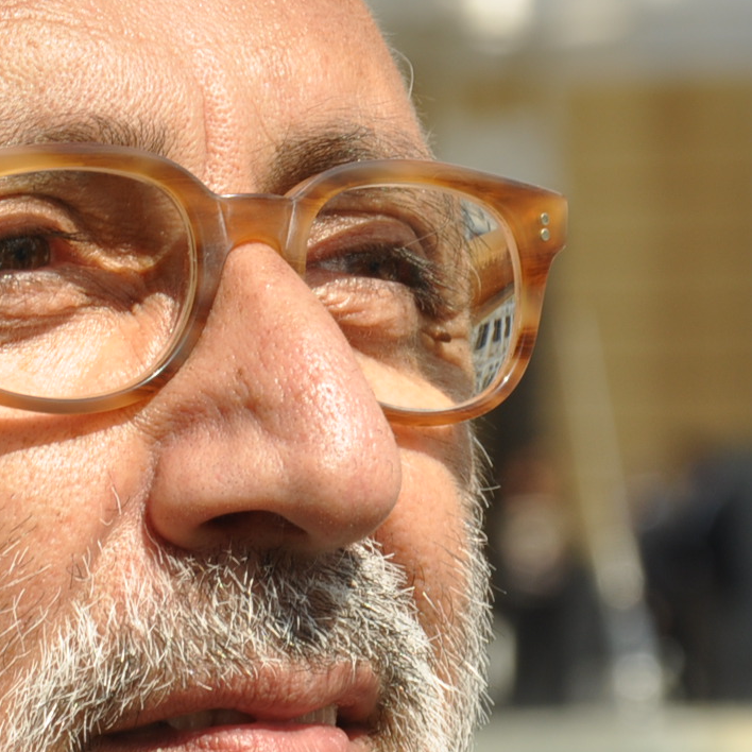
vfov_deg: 3.9
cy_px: 508
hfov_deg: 3.9
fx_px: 10986
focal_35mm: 447
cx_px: 19
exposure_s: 1/200
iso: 200
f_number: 11
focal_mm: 116
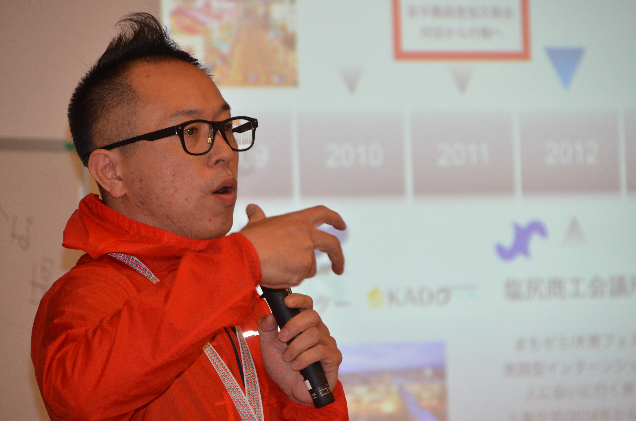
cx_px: 318
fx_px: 5289
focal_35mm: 300
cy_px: 210
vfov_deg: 4.6
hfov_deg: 6.9
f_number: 5.6
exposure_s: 1/160
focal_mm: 200
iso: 1600
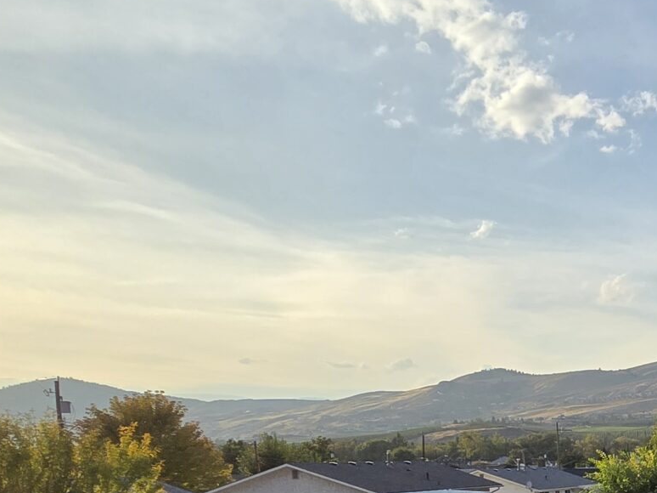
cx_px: 898
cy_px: 532
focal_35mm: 43
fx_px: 816
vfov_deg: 30.3
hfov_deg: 31.3
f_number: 2.2
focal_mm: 2.2
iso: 50
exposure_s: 1/2296
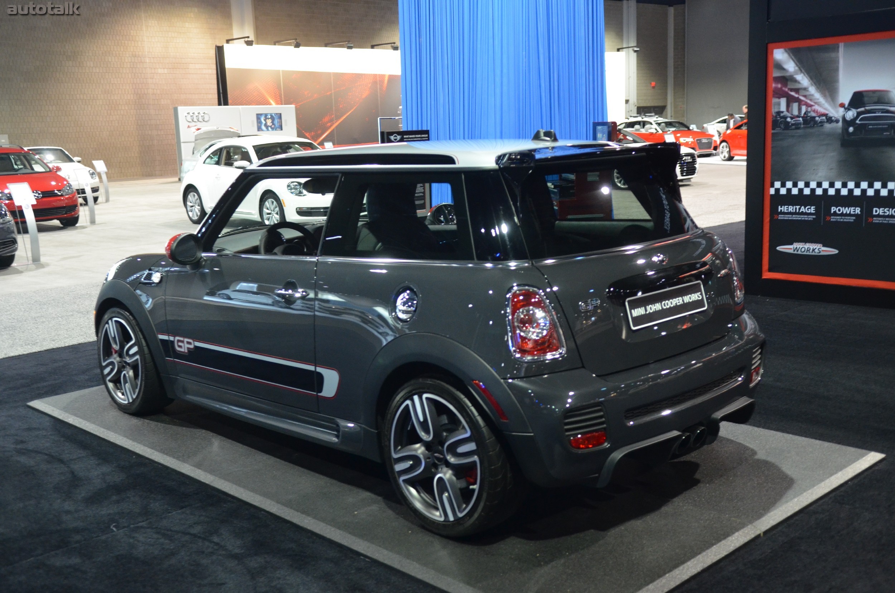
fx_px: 968
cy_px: 296
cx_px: 448
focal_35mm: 39
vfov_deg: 34.1
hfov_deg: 49.6
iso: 1600
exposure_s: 1/15
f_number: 2.8
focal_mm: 26
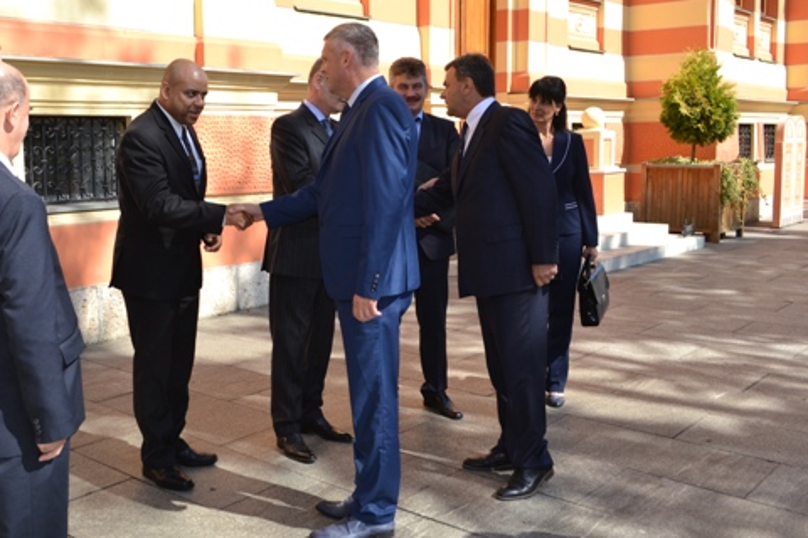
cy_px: 224
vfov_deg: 33.3
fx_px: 898
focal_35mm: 40
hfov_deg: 47.7
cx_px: 276
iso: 100
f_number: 7.1
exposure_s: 1/200
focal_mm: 20
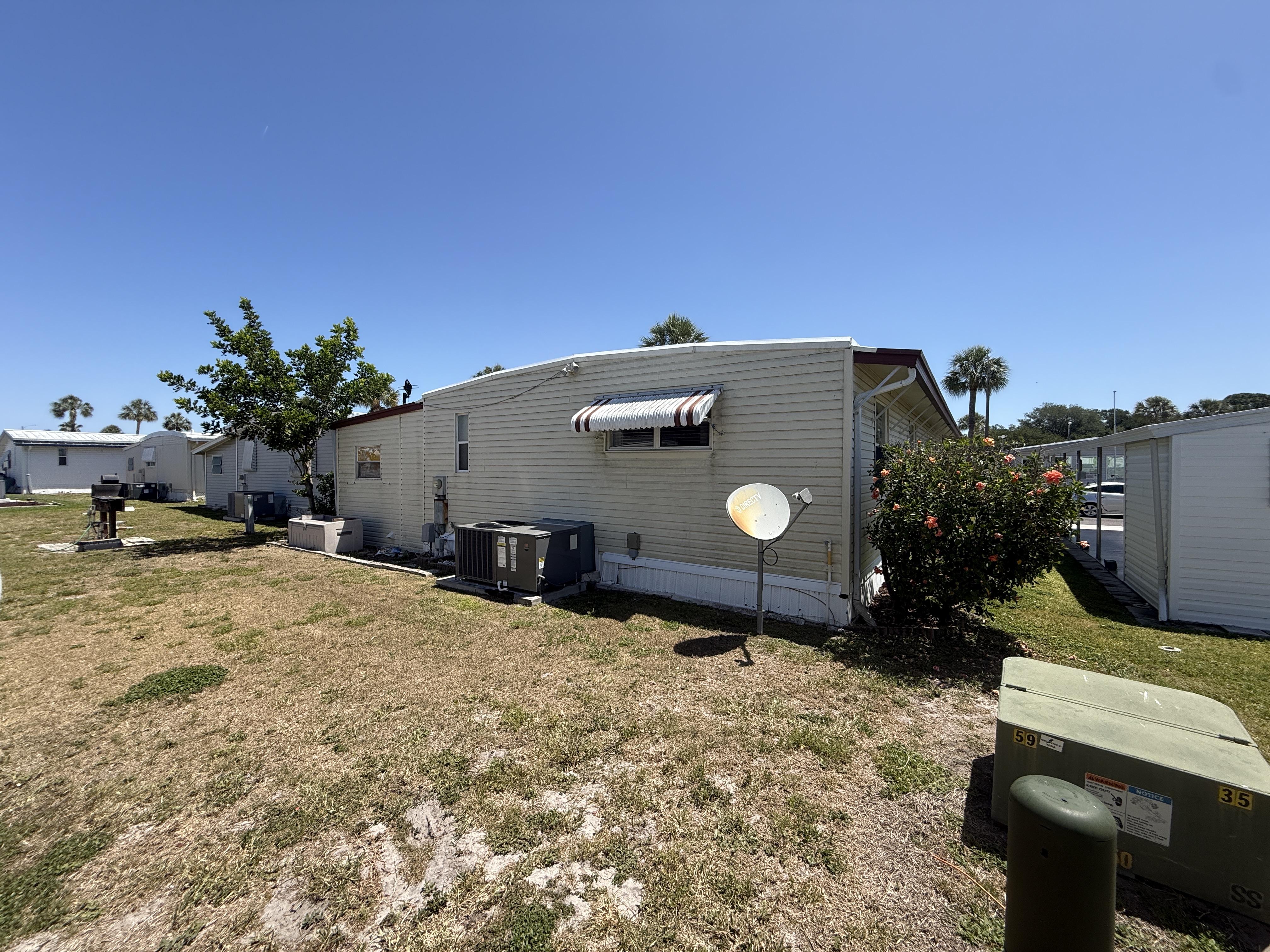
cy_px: 476
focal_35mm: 14
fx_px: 514
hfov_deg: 102.1
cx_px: 635
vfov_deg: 85.7
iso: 50
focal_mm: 2.22
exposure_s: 1/1745
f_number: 2.2
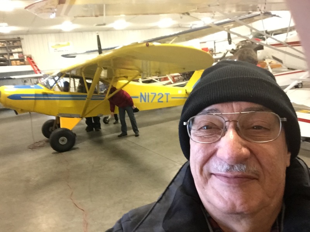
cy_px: 116
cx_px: 155
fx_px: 278
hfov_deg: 58.4
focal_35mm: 31
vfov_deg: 45.4
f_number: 2.2
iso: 250
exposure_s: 1/24
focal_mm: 2.65
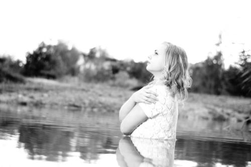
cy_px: 84
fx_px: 523
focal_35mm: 75
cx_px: 126
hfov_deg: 27.0
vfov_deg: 18.2
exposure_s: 1/200
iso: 100
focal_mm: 50
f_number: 2.2
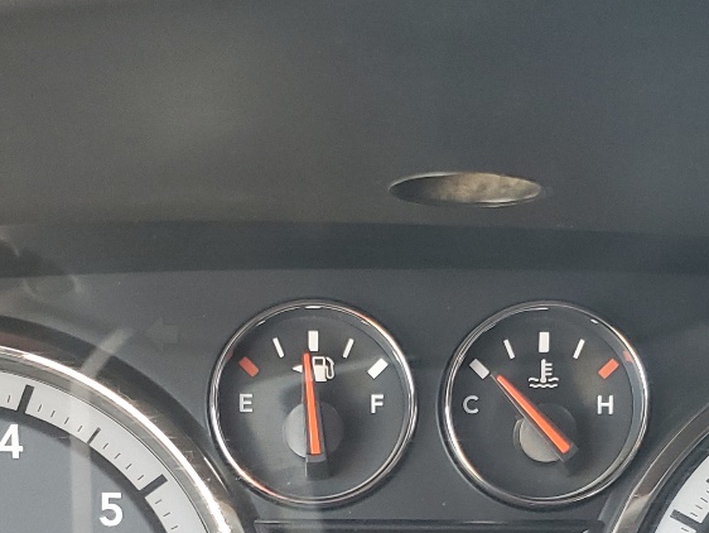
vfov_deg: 18.9
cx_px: 373
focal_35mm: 74
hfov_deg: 26.3
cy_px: 630
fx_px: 1516
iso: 82
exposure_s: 1/120
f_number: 1.5
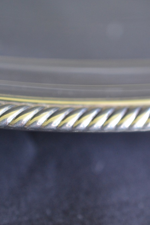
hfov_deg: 15.0
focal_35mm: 91
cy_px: 113
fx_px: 568
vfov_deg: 22.4
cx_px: 98
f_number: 3.2
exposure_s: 1/60
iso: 1100
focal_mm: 40
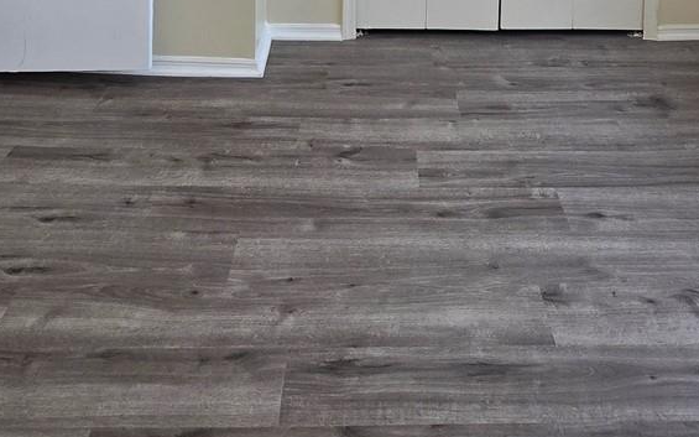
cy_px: -287
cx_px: 390
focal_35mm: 39
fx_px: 743
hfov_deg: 50.3
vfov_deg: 23.1
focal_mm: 2.2
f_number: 2.2
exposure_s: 1/100
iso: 200
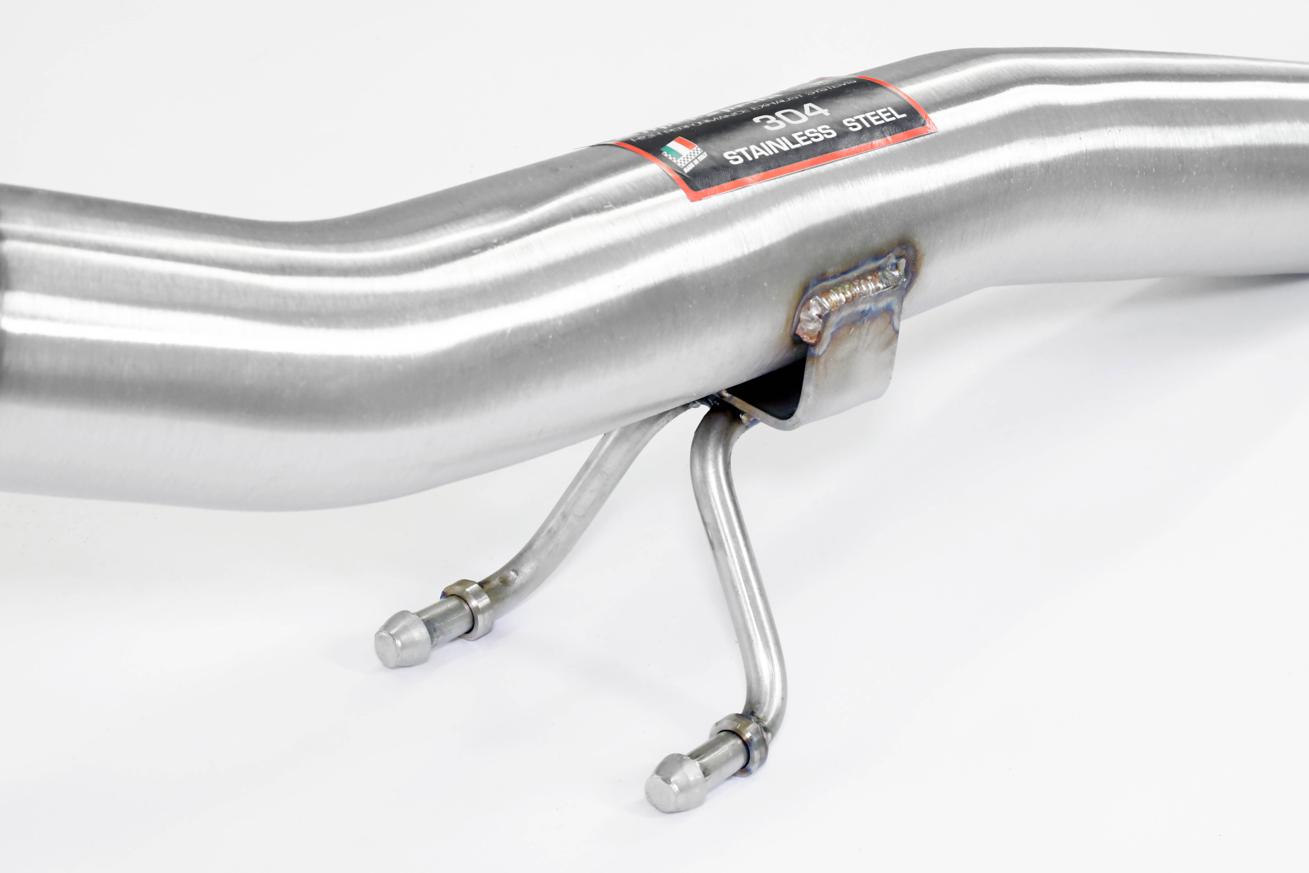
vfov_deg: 14.7
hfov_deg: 21.9
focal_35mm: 93
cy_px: 436
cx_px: 654
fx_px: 3381
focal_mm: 62
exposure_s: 1/100
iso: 2500
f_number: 13
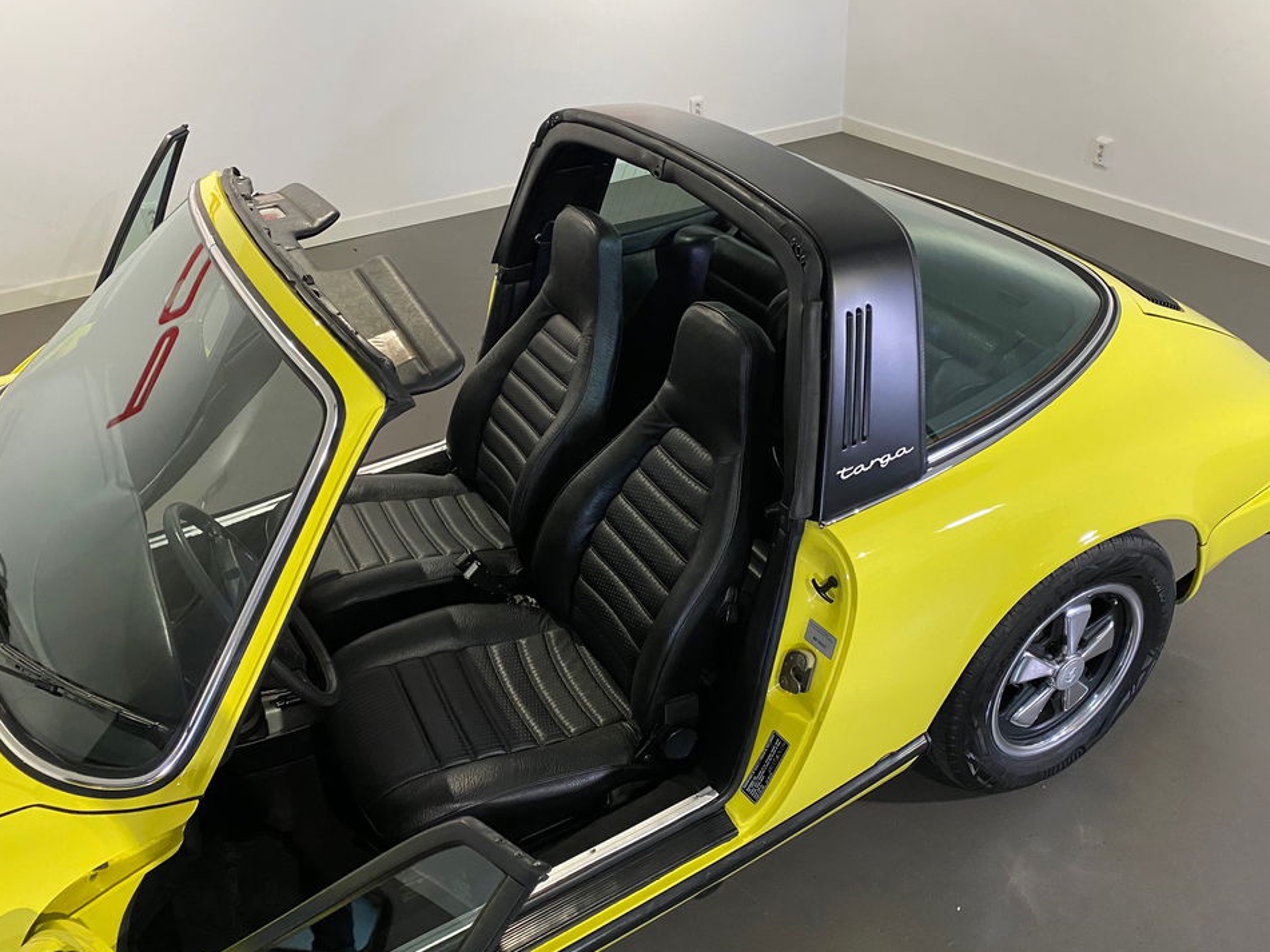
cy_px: 466
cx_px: 677
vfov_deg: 49.7
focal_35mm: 28
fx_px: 1027
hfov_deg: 63.4
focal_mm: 4.25
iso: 400
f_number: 1.8
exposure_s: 1/60
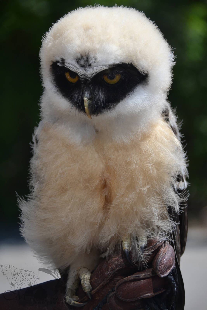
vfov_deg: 9.5
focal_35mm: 218
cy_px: 155
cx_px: 104
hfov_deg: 6.3
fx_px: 1875
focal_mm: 145
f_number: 6.3
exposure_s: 1/1600
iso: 400
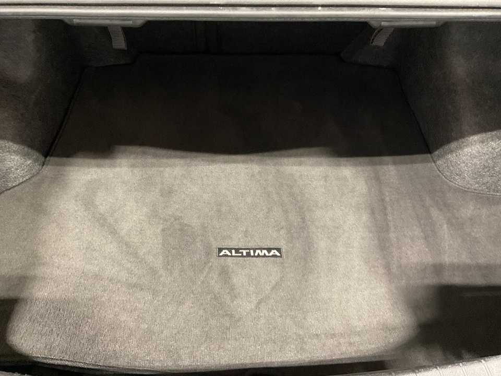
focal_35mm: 29
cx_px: 250
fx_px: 420
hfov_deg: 61.7
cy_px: 188
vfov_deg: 48.2
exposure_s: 1/25
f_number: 1.8
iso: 400
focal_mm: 3
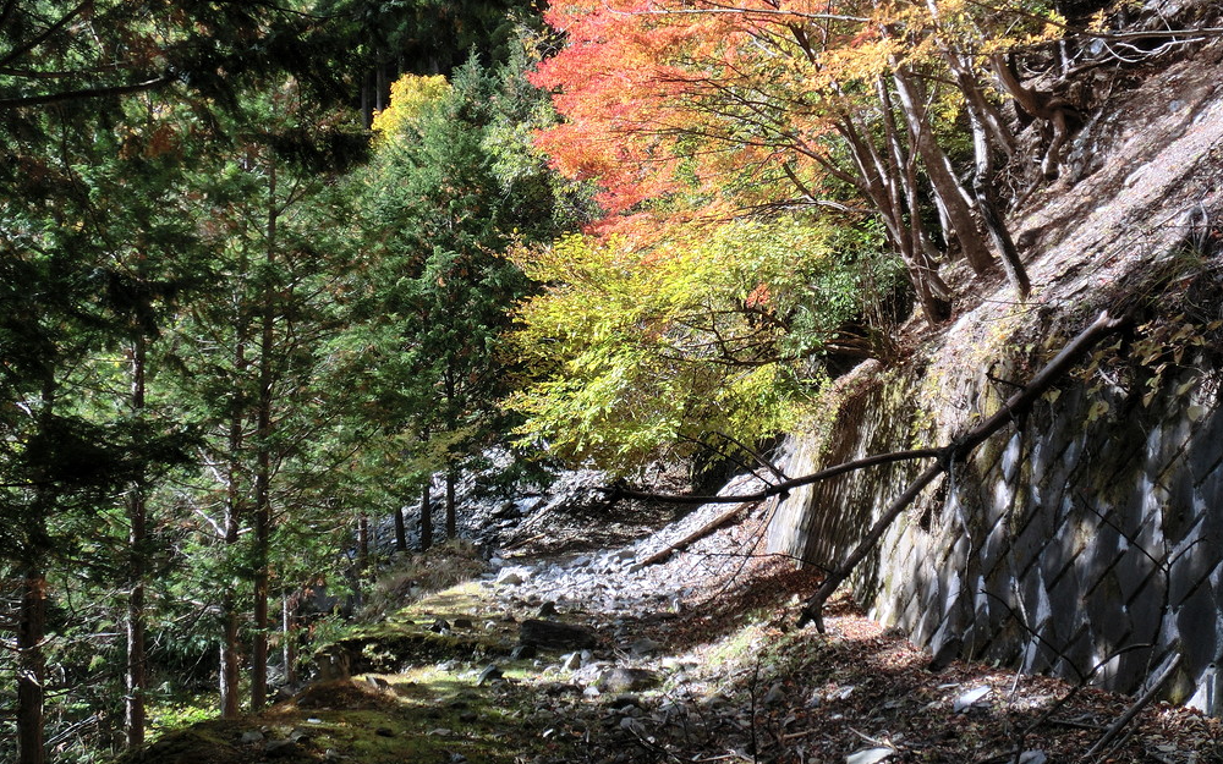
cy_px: 302
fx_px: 1267
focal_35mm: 38
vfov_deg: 33.5
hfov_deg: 51.5
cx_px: 599
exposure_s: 1/400
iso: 100
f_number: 3.2
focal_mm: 6.1
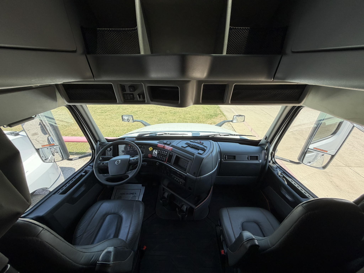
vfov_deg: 85.7
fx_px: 147
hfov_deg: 102.1
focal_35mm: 14
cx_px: 182
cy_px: 136
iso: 64
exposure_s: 1/442
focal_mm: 2.22
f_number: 2.2
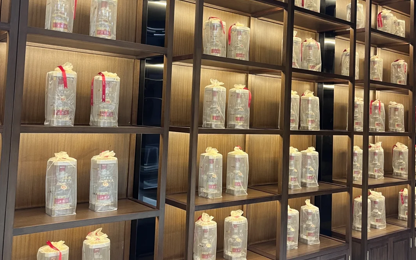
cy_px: 91
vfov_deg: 34.2
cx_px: 207
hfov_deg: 52.8
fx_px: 419
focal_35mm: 37
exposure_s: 1/50
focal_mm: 5.1
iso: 100
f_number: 1.6
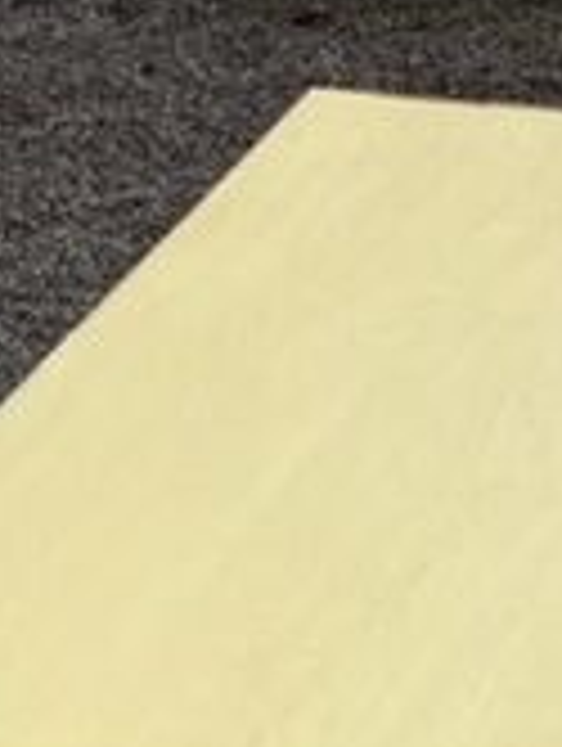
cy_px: 1390
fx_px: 2159
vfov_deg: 16.2
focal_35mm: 100
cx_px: 499
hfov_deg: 14.7
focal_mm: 5.1
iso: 50
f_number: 1.6
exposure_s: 1/3876
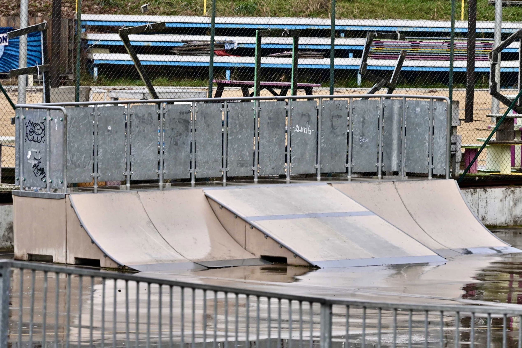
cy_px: 174
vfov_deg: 3.7
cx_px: 261
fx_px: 5437
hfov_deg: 5.5
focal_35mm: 375
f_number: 11
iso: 1000
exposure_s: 1/125
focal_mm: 250
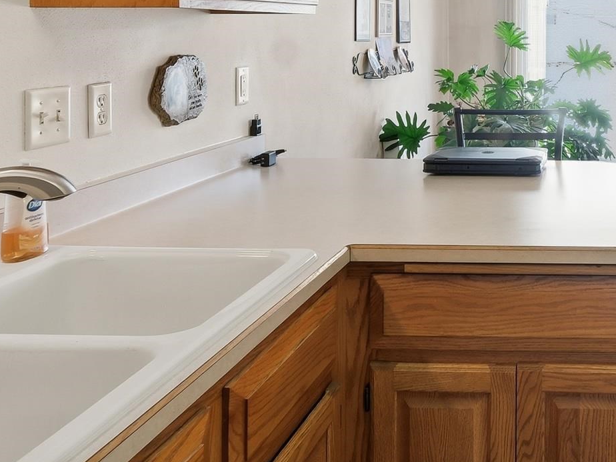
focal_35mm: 39
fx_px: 694
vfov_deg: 34.6
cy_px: 41
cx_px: 579
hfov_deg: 42.9
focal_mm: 10
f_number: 9
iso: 160
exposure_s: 1/8
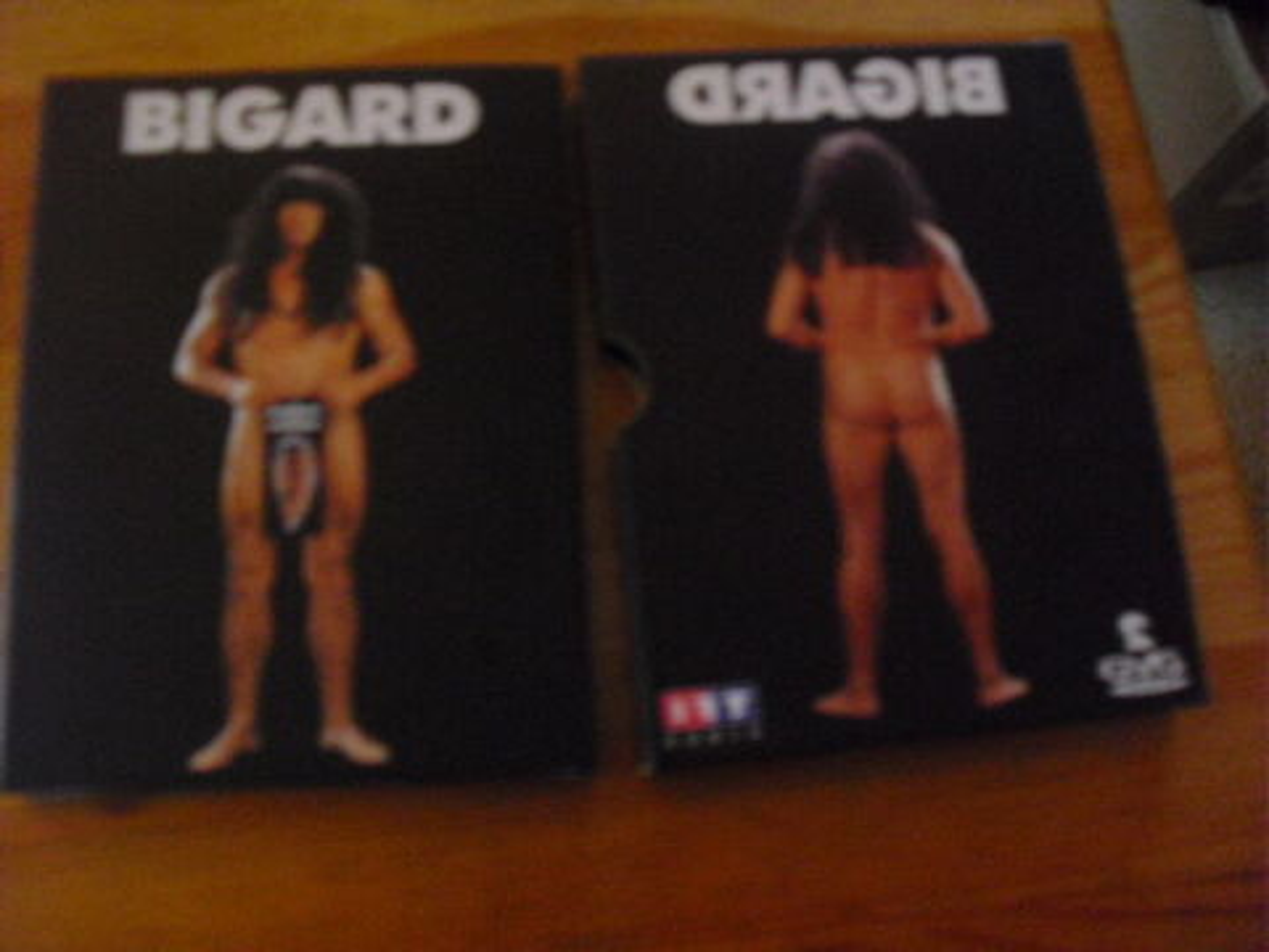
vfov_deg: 39.7
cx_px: 634
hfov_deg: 51.4
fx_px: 1320
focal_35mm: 36
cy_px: 476
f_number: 3.1
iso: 800
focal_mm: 6.3
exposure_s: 1/8
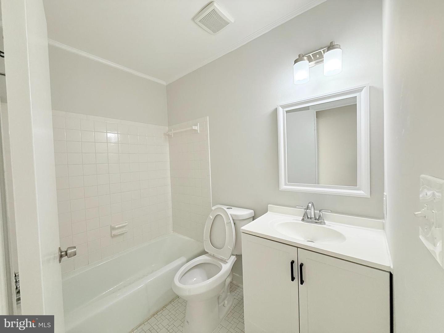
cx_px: 222
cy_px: 166
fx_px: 180
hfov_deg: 102.1
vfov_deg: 85.7
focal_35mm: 14
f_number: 2.2
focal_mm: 2.22
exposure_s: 1/120
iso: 160
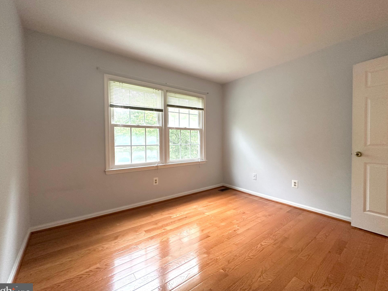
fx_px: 168
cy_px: 144
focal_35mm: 15
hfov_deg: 98.1
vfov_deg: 81.8
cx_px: 190
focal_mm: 2.22
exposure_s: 1/120
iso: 250
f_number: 2.2
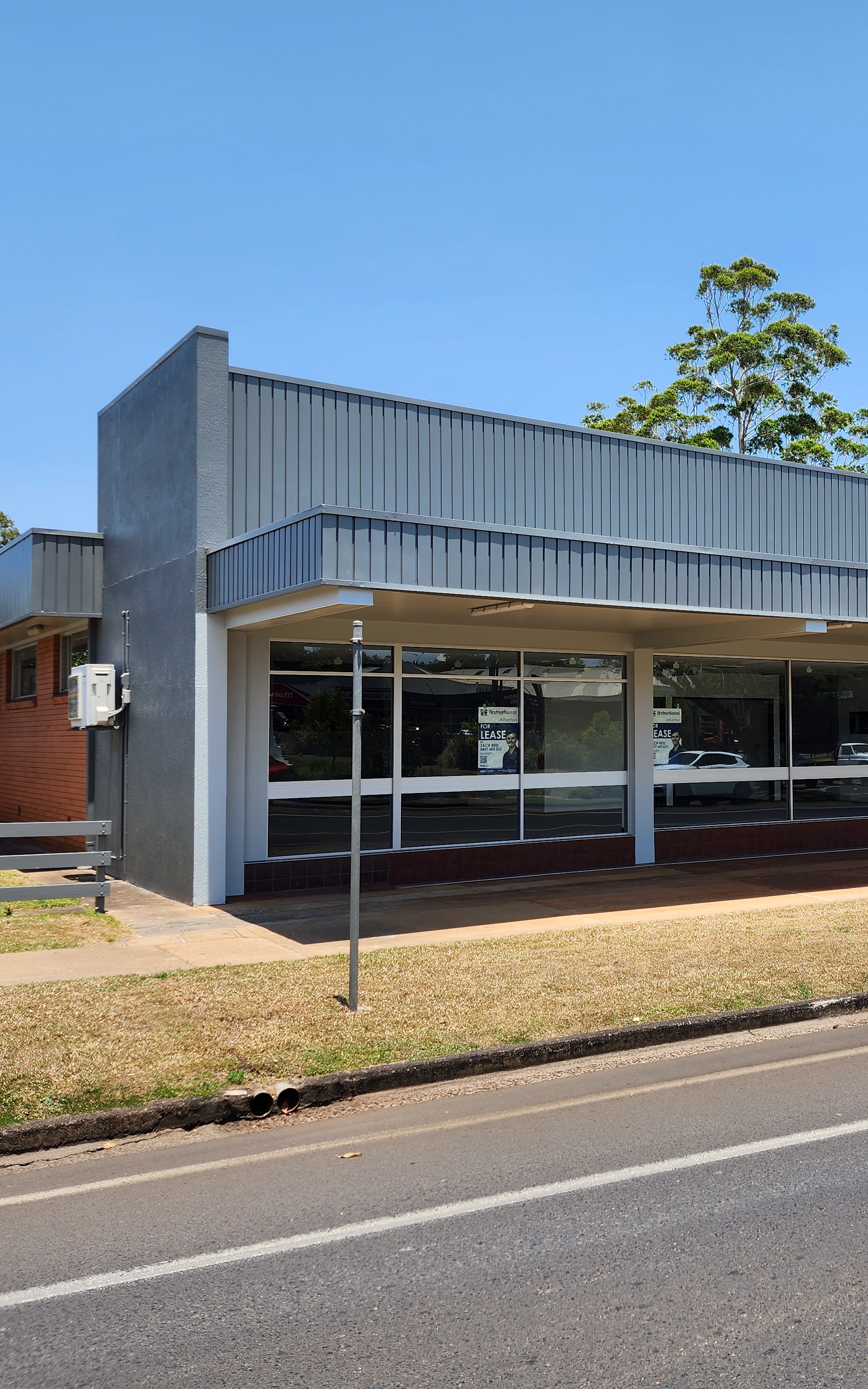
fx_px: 1249
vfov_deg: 58.1
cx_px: 664
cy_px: 705
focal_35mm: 33
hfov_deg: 37.3
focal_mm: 6.4
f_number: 1.8
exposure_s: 1/790
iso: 12
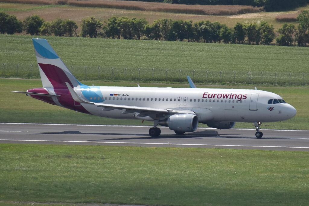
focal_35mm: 450
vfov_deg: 3.1
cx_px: 154
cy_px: 103
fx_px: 3861
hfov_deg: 4.6
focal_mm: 300
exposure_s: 1/2500
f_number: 6.3
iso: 320
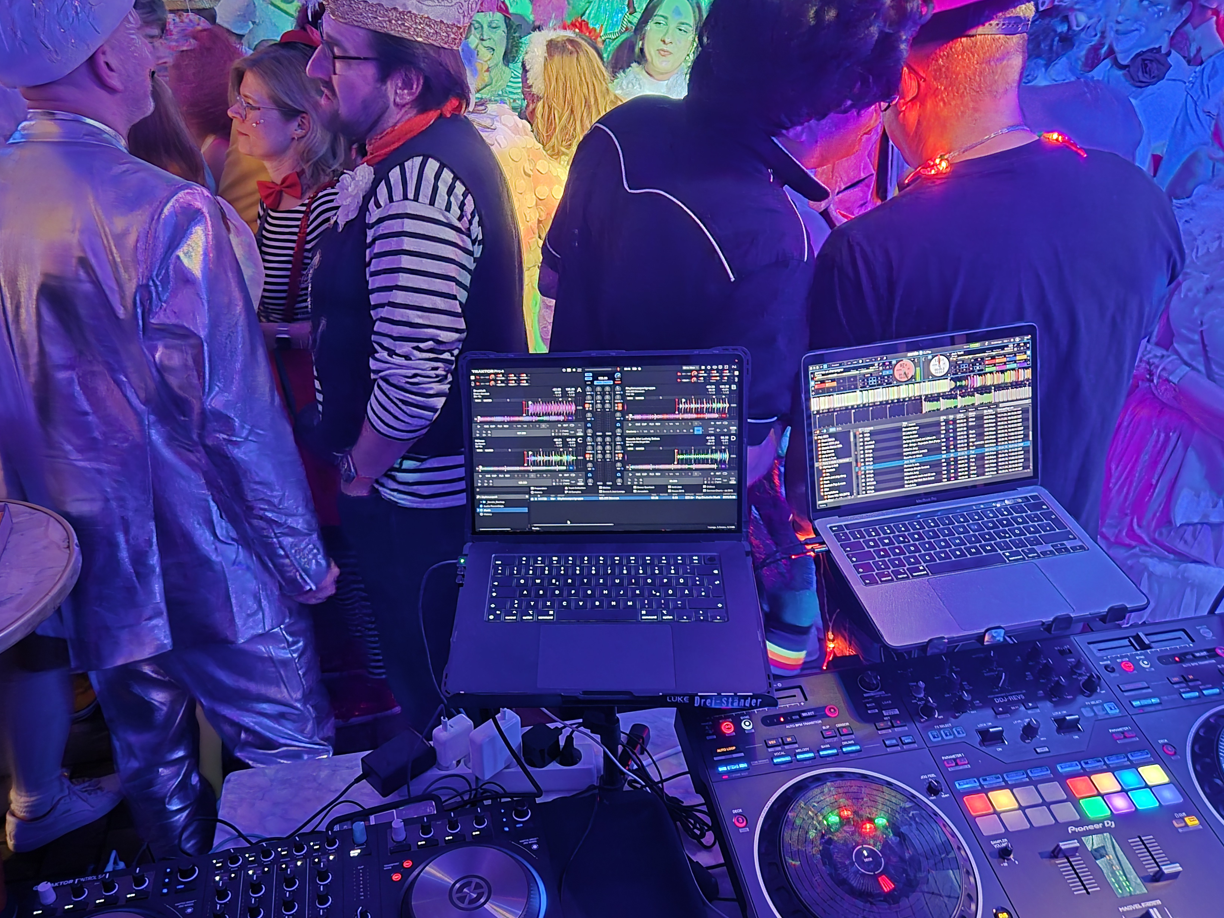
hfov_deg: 63.4
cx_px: 573
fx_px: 990
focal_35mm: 28
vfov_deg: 49.7
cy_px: 460
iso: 2500
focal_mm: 5.4
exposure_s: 1/20
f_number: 1.8
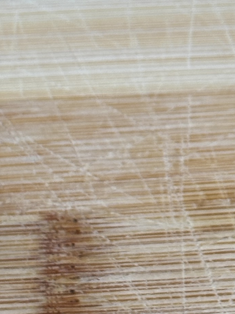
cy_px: -34
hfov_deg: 6.5
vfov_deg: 8.6
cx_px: 220
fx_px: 2073
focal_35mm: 229
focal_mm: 5.96
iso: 25
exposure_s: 1/103
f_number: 1.6
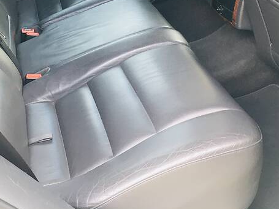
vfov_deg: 27.7
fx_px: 411
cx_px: 108
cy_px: 28
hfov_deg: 37.3
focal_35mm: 51
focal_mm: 4.2
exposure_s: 1/33
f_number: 2.2
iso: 80
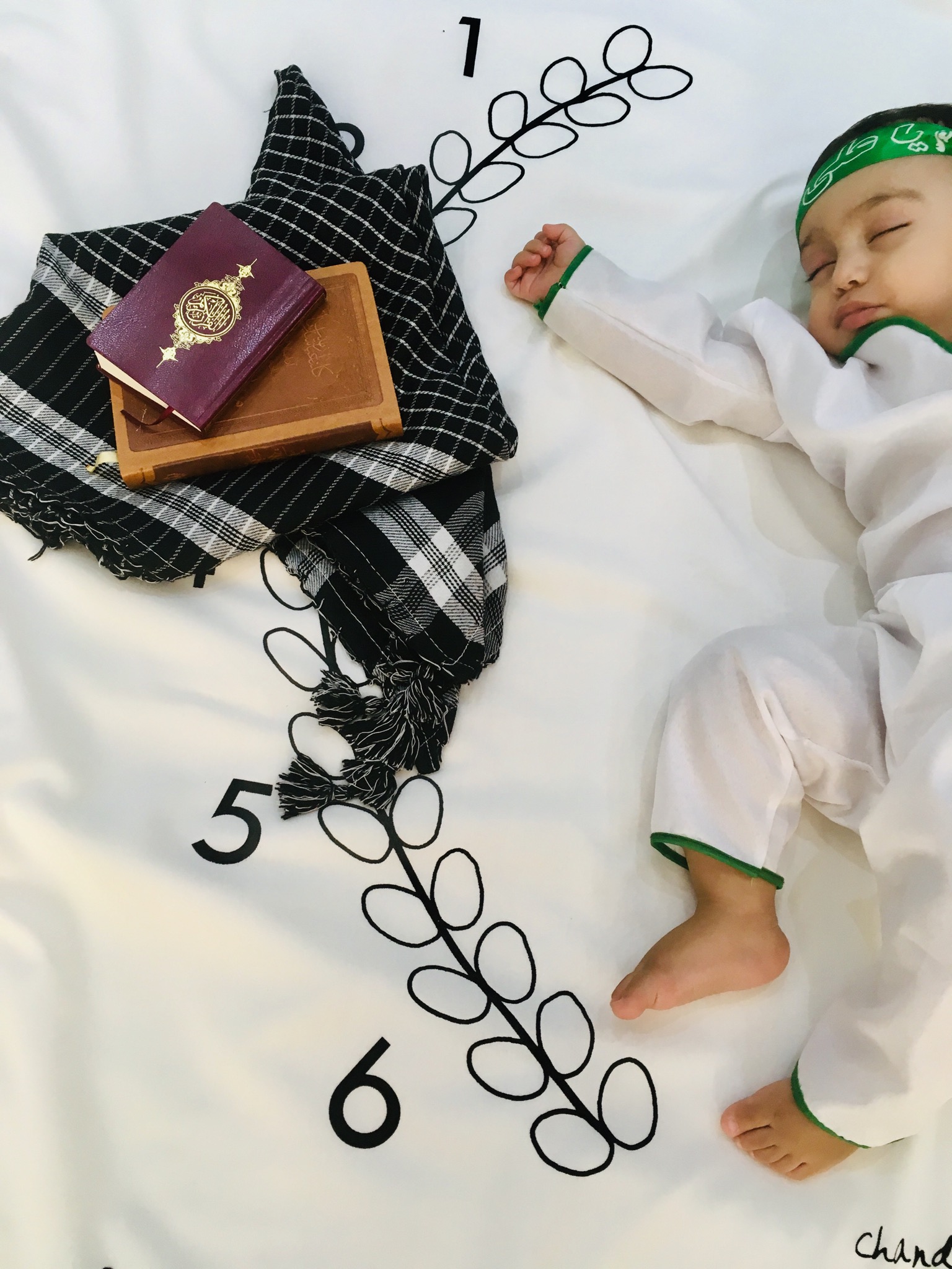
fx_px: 1063
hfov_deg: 48.2
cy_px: 634
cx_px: 476
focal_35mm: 29
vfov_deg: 61.7
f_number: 2.2
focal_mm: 4.15
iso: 32
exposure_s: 1/33
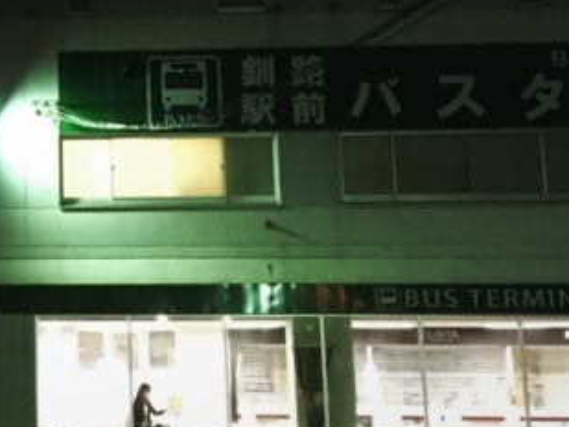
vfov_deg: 15.2
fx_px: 1579
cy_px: 24
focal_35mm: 96
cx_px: -83
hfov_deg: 19.4
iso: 250
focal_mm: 4.15
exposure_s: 1/15
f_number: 2.2
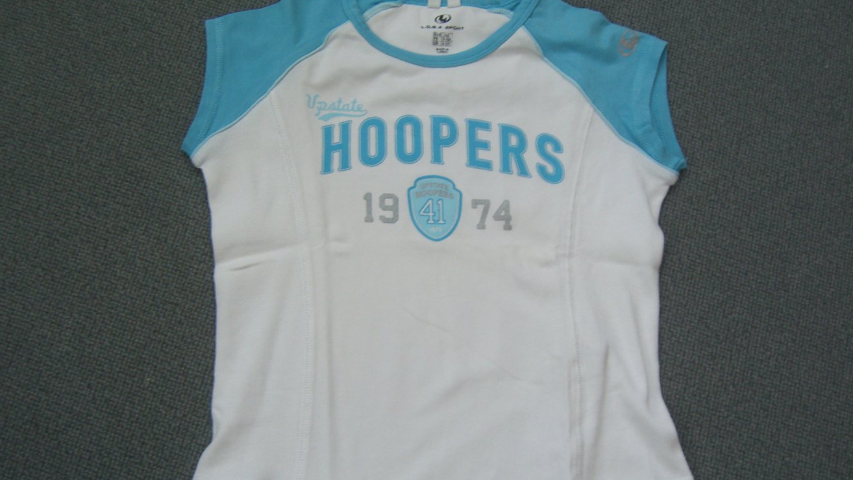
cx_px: 429
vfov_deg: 28.3
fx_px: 950
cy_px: 268
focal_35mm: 42
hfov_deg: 48.4
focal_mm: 7.9
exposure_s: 1/15
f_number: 2.8
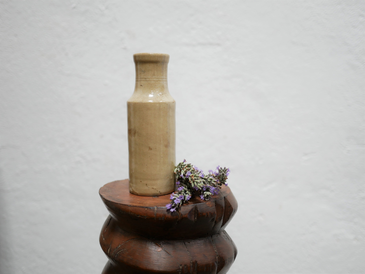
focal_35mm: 40
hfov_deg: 46.8
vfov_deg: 36.0
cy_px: 137
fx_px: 422
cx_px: 182
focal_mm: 20
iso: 250
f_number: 1.7
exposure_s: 1/60
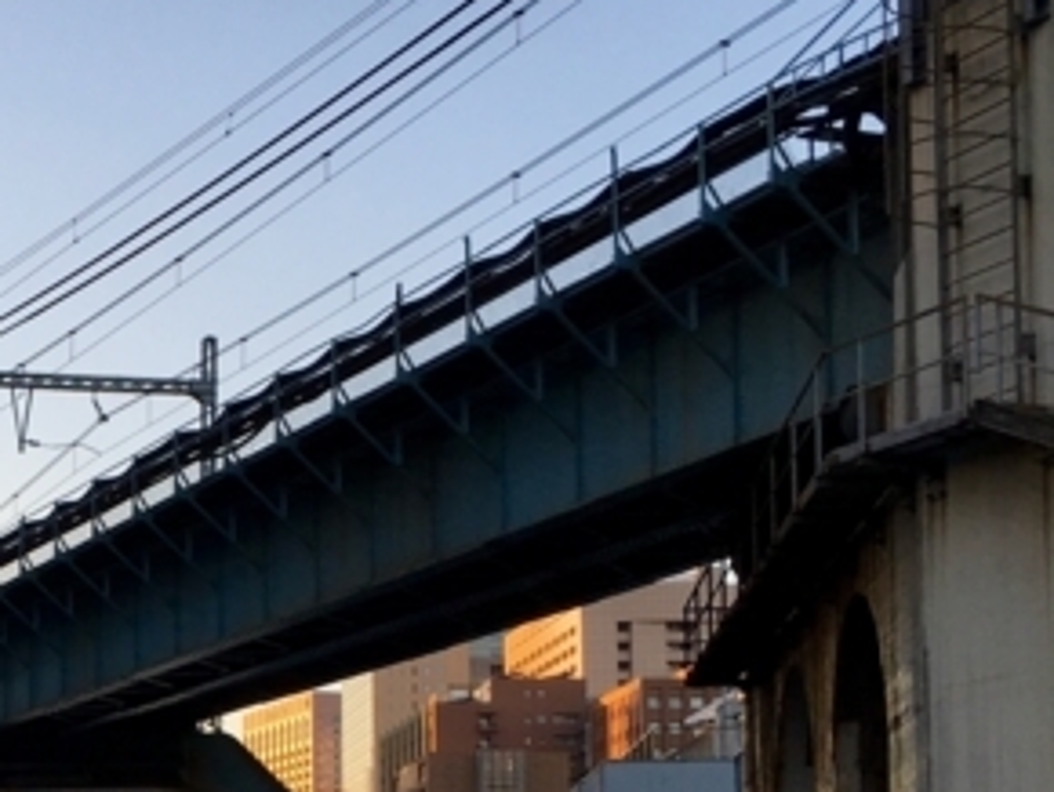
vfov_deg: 17.9
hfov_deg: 23.1
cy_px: 846
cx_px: -73
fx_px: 2438
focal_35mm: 80
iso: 25
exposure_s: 1/371
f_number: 2.2
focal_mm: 4.15
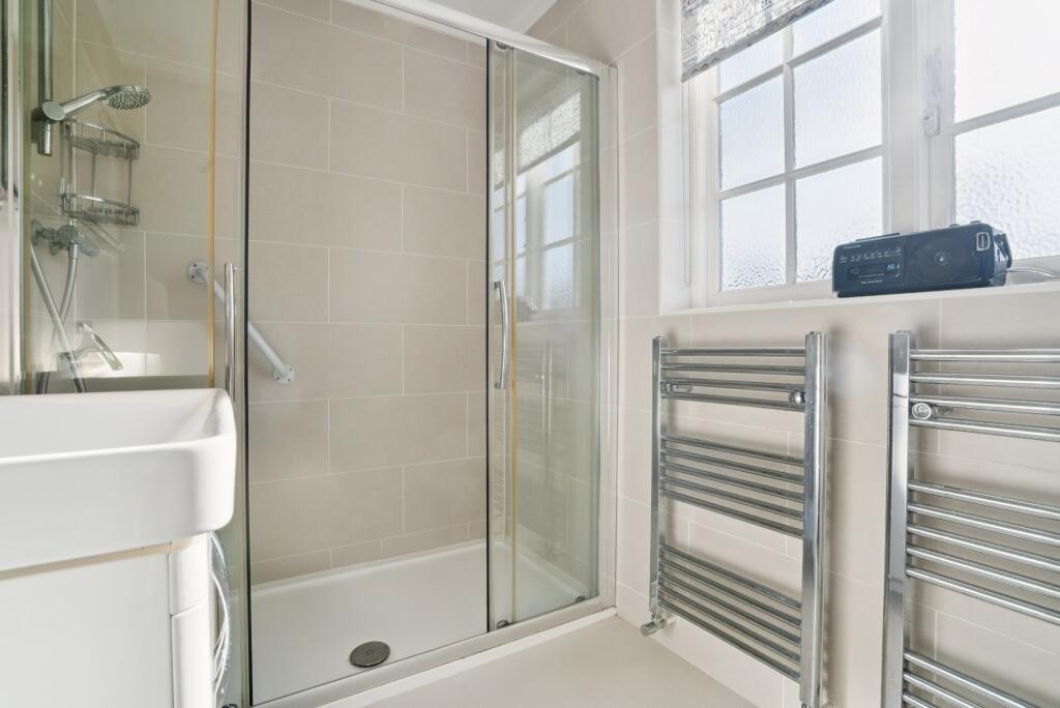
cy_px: 354
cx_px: 530
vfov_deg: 73.8
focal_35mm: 16
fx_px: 471
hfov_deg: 96.7
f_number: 11
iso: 640
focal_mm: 16
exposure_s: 1/125
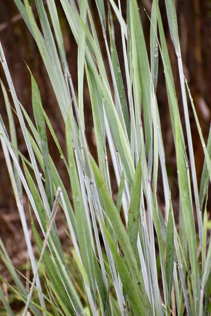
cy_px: 158
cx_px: 106
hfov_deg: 3.1
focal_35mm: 450
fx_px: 3955
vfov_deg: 4.6
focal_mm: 300
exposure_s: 1/500
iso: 800
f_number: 6.3
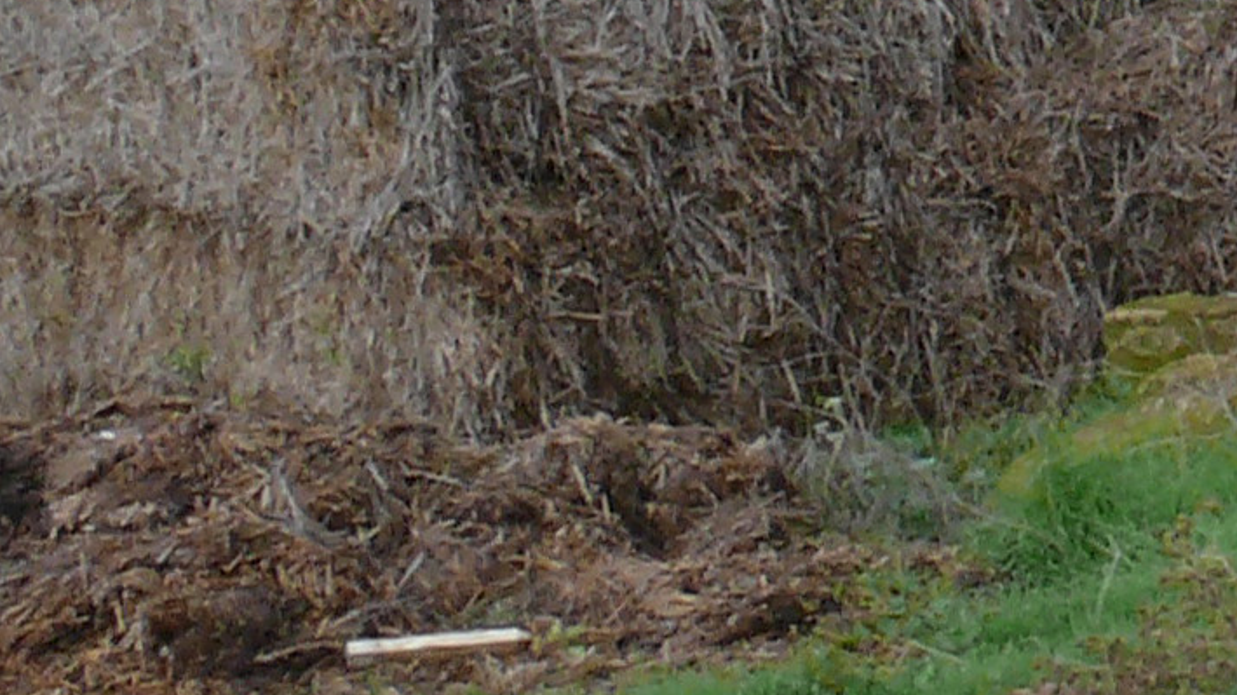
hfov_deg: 8.1
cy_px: -862
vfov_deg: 4.7
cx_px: 2646
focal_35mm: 252
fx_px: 8264
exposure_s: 1/50
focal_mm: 9.4
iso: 100
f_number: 10
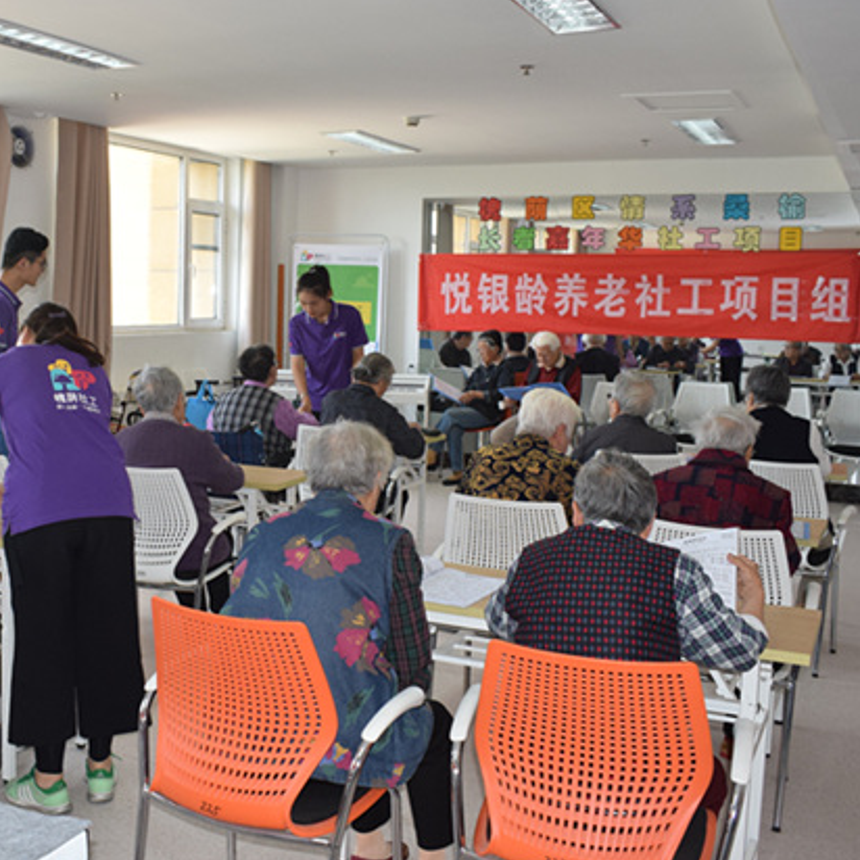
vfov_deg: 42.8
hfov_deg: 42.2
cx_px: 273
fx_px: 1096
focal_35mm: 39
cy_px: 403
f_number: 5.6
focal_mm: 18
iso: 800
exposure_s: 1/90
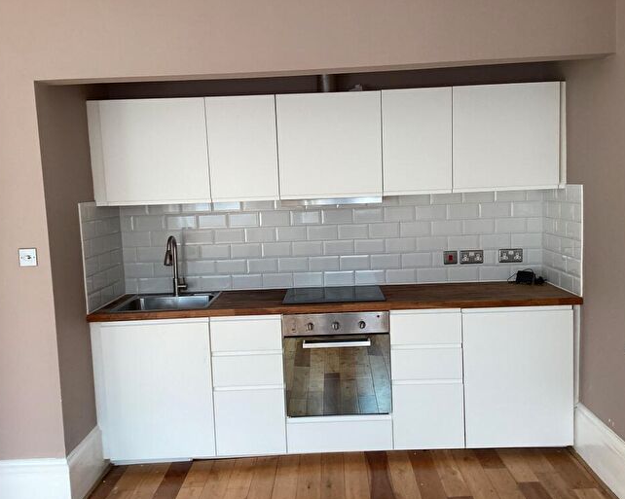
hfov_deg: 54.2
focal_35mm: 33
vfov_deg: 44.5
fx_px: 610
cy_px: 253
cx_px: 326
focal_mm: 3.3
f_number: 2.4
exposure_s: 1/120
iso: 50
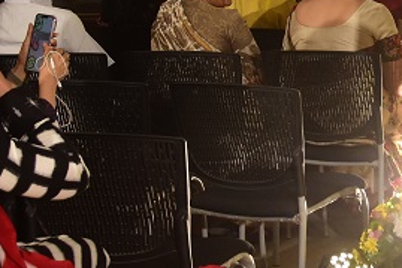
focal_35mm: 142
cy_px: 28
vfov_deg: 9.6
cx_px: 474
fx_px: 1585
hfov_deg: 14.1
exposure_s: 1/125
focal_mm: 32
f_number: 6.3
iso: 1250
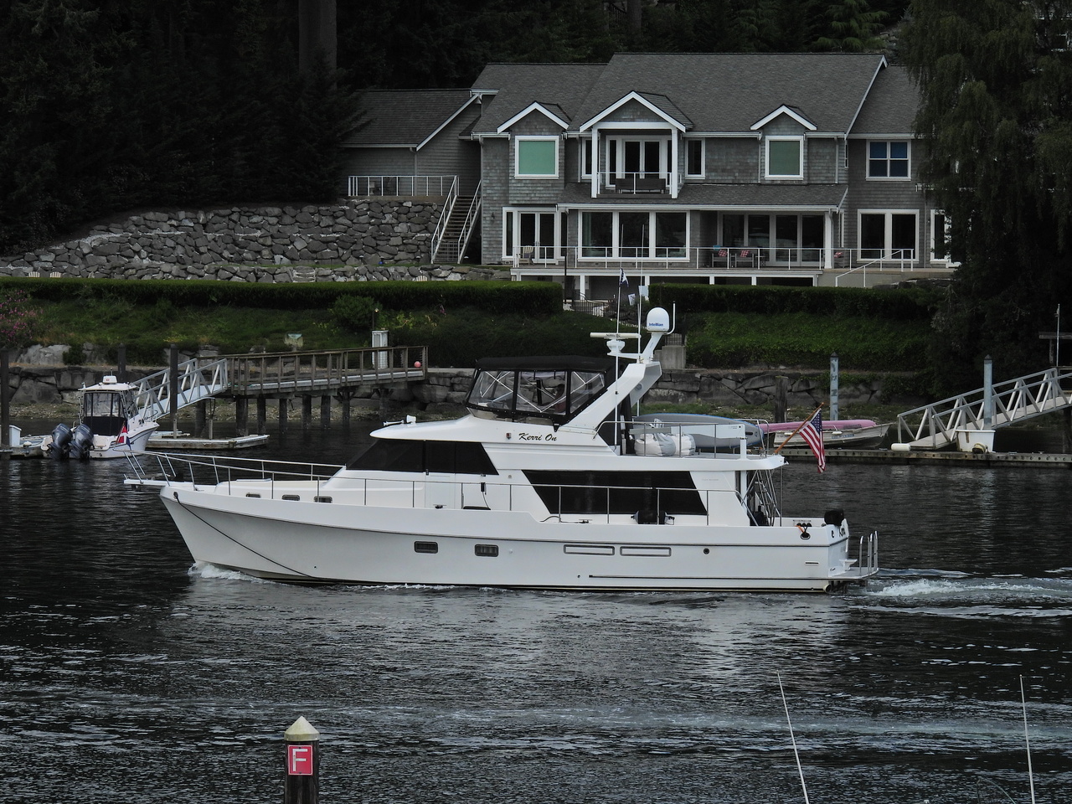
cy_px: 402
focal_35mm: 185
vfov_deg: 8.0
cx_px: 536
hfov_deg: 10.7
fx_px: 5729
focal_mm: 33
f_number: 4.5
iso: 100
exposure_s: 1/1250
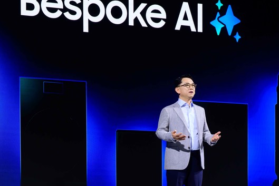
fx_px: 853
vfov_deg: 12.5
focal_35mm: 110
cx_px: 150
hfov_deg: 18.6
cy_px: 93
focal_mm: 97
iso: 2500
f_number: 6.7
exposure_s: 1/125
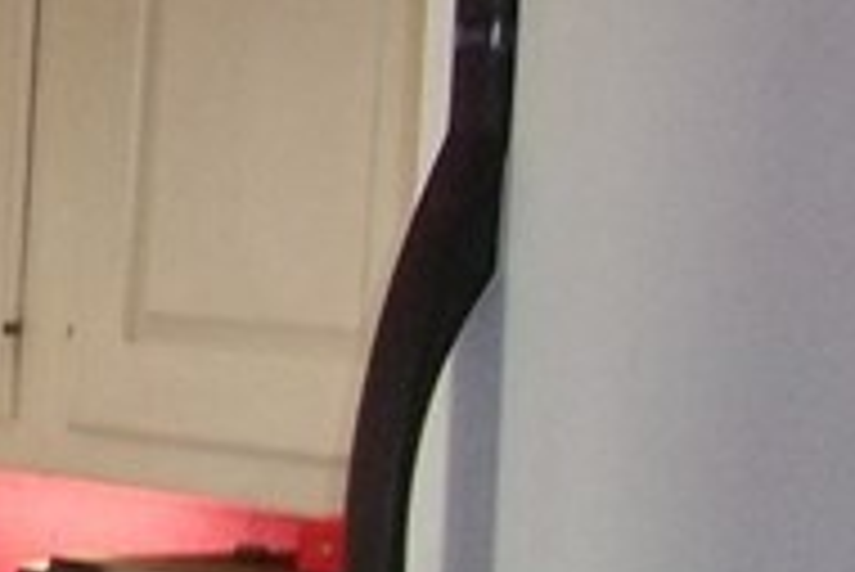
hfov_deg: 9.8
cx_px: -1372
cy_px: 563
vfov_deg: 7.7
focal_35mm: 179
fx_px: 4254
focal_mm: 5.7
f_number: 2.9
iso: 160
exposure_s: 1/30
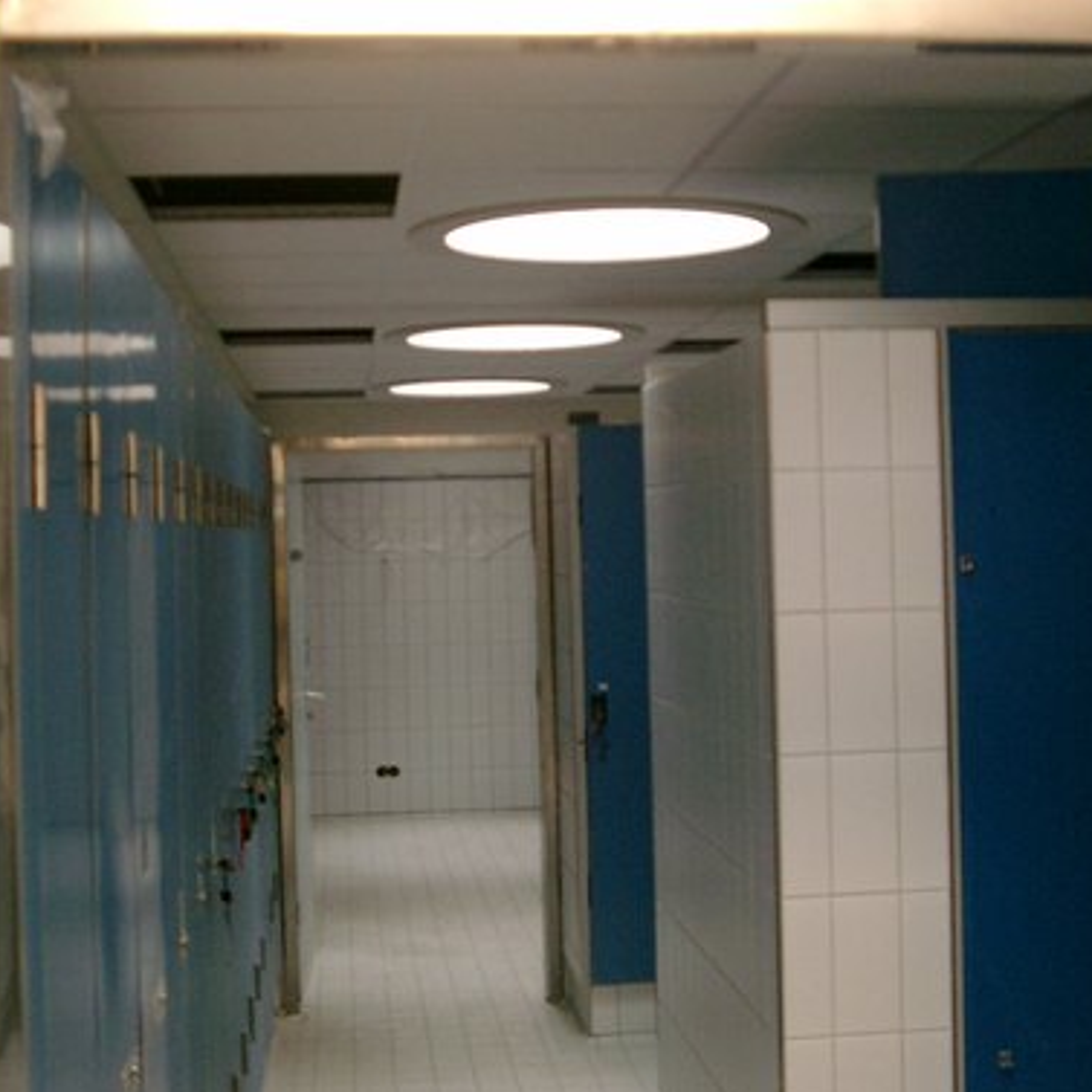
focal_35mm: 52
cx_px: 553
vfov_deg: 32.7
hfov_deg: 32.8
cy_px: 463
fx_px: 1856
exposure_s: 1/30
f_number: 2.6
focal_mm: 7.6
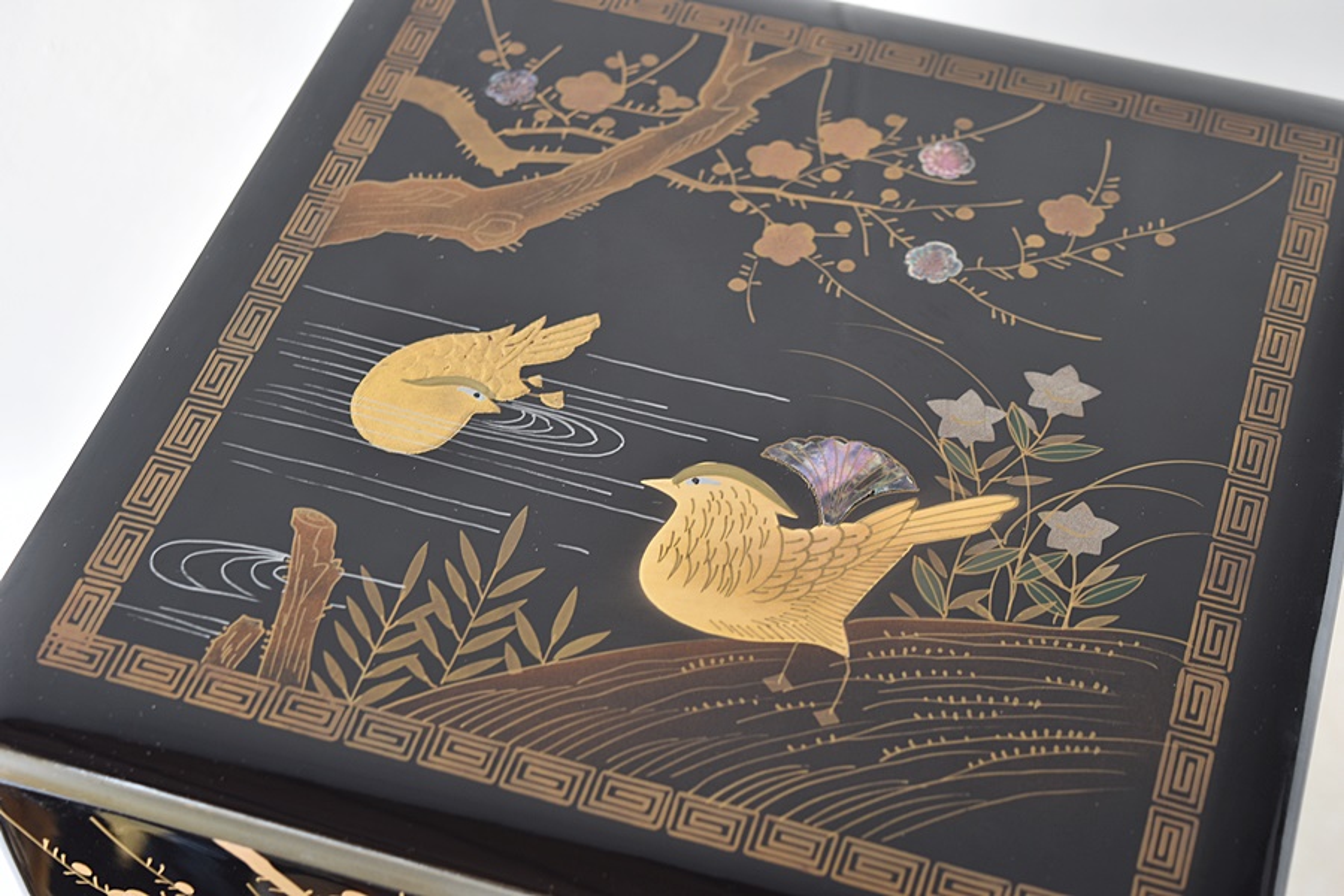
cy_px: 448
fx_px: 2576
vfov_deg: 19.7
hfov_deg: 29.2
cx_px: 672
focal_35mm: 69
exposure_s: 1/2.5
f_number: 5.6
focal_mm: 46
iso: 200
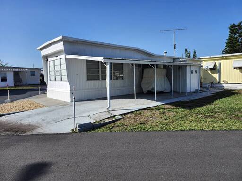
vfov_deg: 58.9
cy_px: 90
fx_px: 161
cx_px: 121
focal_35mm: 23
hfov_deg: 73.9
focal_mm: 5.54
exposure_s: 1/1672
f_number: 1.8
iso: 25
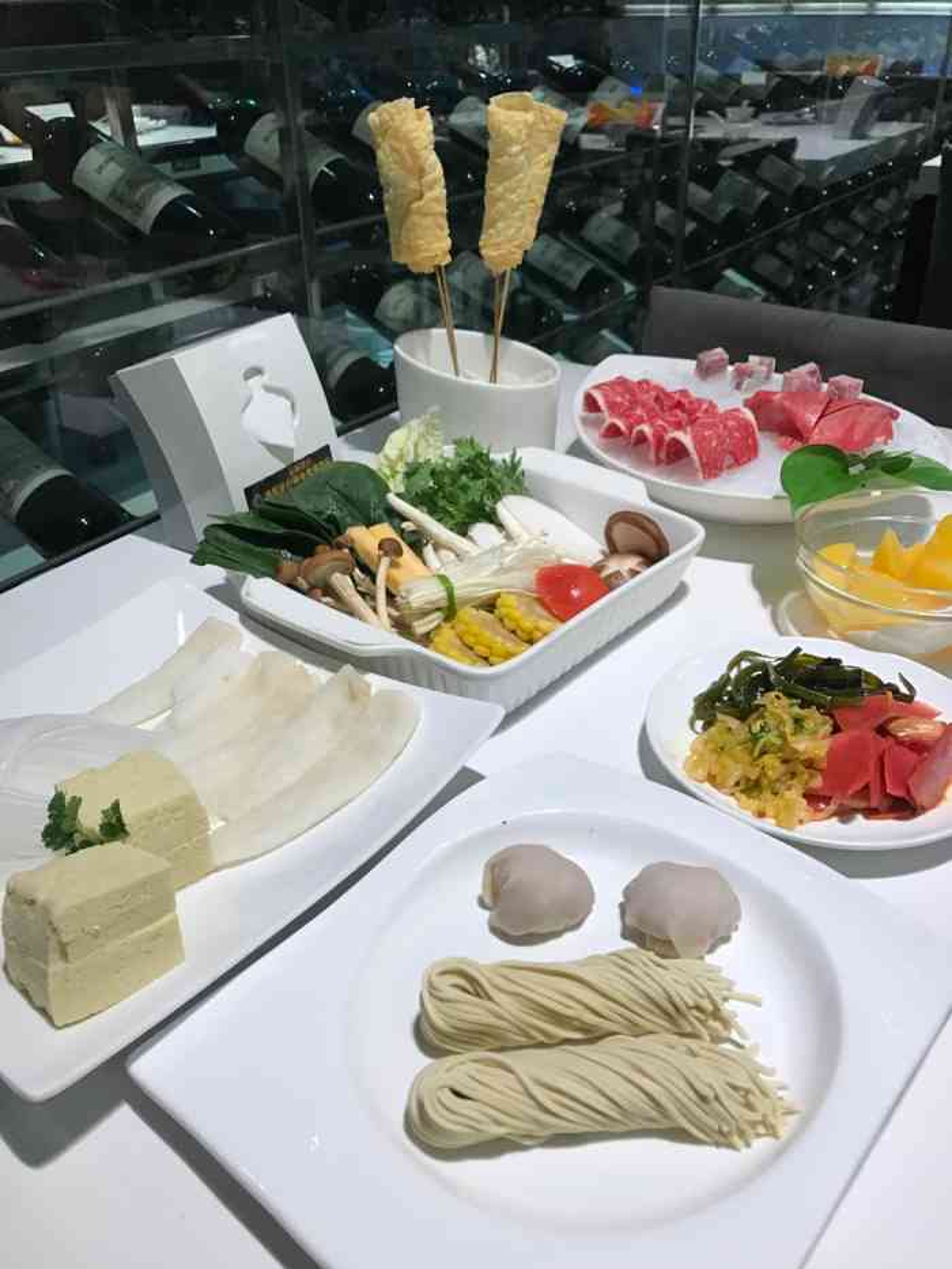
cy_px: 634
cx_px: 476
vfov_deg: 63.4
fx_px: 1026
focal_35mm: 28
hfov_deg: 49.8
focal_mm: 3.99
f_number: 1.8
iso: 32
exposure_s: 1/33
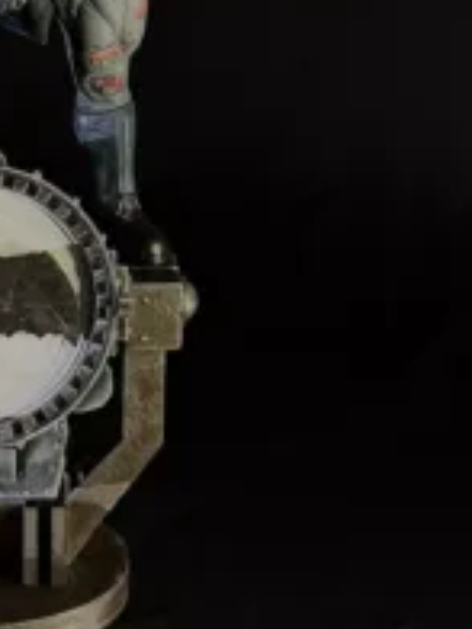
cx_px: 109
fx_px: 1782
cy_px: 96
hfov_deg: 15.0
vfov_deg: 19.7
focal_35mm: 98
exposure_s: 1/40
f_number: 1.78
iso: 400
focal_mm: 6.76
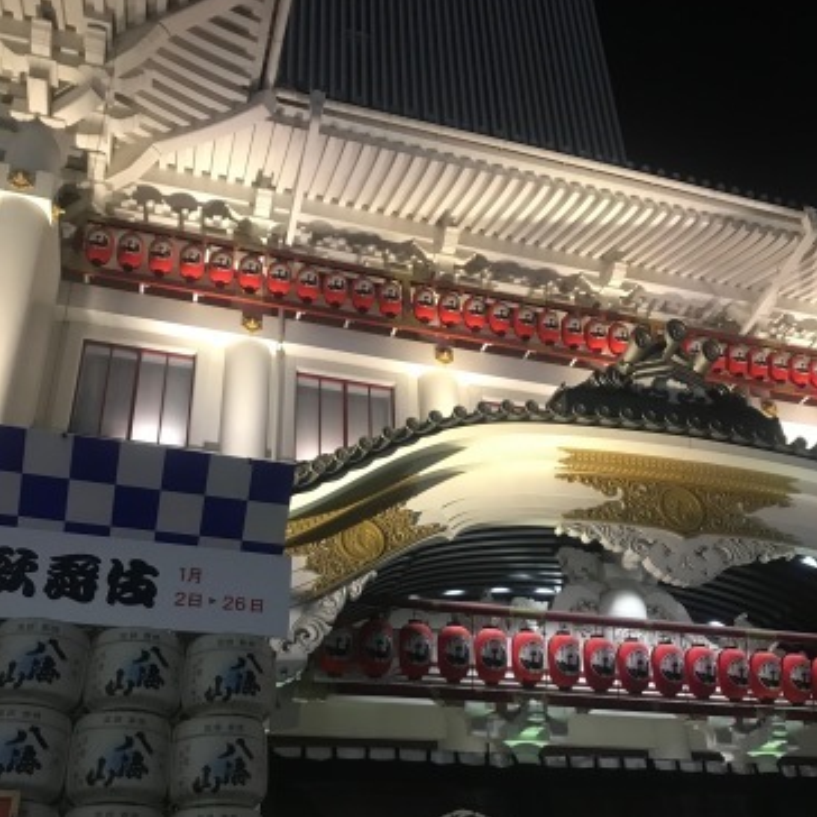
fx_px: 908
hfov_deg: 48.4
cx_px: 419
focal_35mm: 34
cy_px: 532
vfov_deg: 47.8
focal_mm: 3.99
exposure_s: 1/13
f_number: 1.8
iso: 100
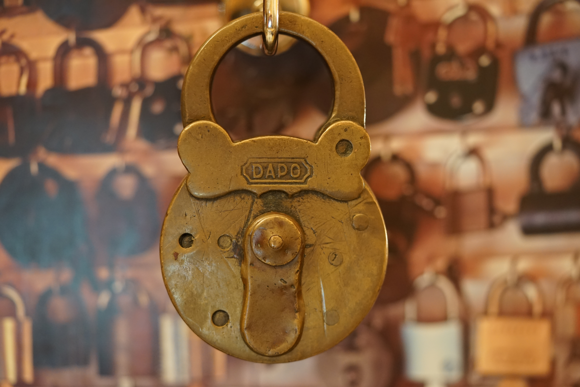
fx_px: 1450
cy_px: 194
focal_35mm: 90
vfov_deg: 15.2
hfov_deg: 22.6
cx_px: 290
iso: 2000
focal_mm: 90
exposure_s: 1/100
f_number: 2.8
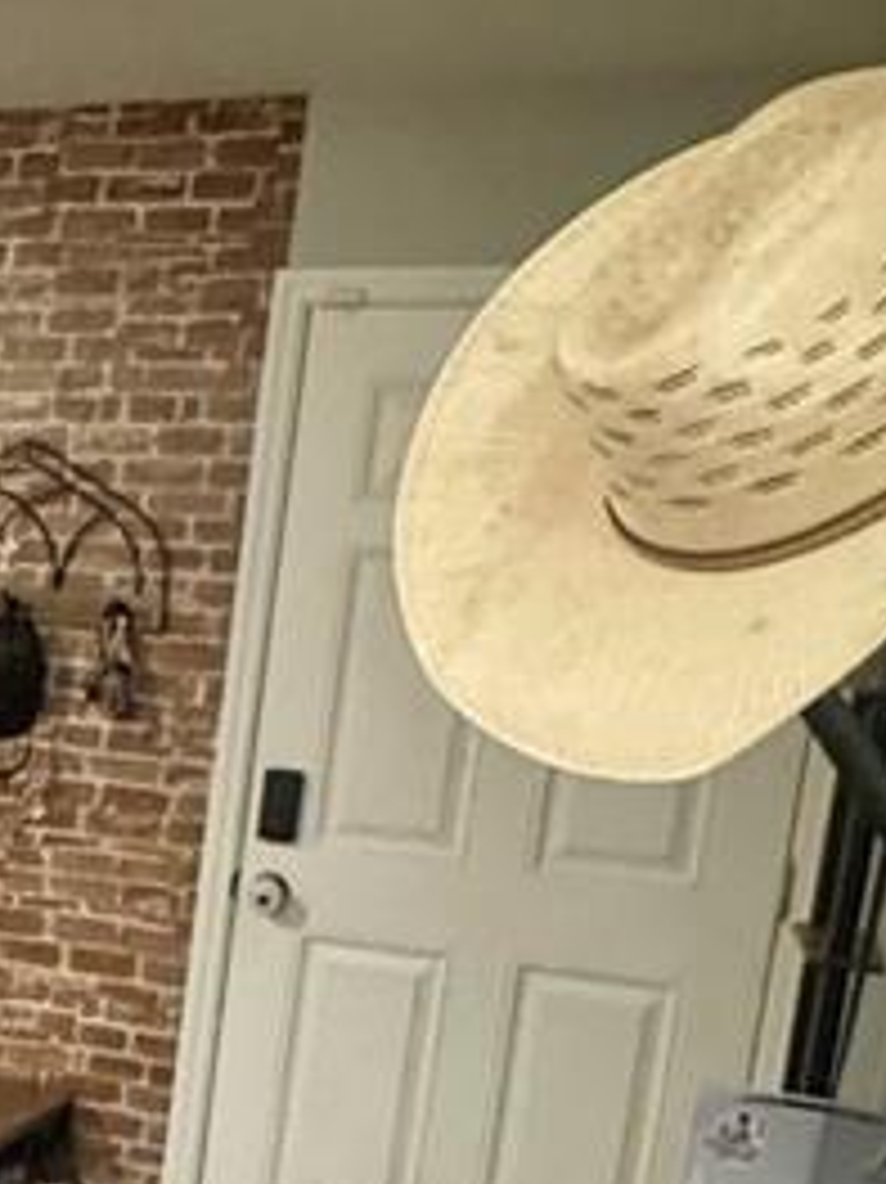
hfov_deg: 18.5
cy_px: 891
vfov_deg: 29.8
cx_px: -661
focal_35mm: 64
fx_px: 2186
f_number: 2.2
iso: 1250
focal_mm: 2.22
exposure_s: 1/40
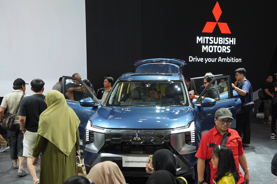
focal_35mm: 44
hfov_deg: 44.5
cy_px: 100
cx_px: 150
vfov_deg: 30.5
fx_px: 339
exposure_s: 1/640
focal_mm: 40
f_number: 4
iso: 2500
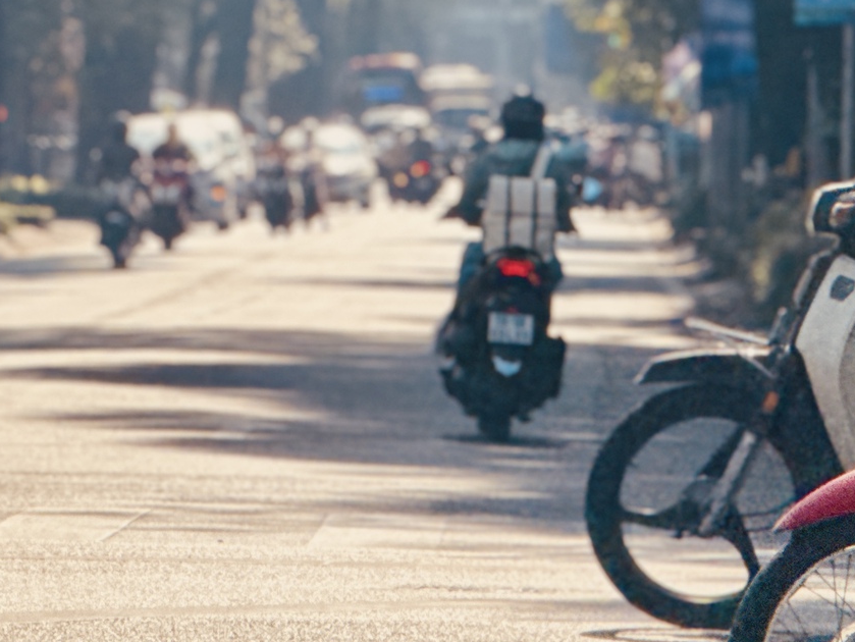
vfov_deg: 4.0
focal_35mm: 366
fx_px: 9044
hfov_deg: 5.4
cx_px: 306
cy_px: -279
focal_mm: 15.66
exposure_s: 1/1451
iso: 50
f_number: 2.8
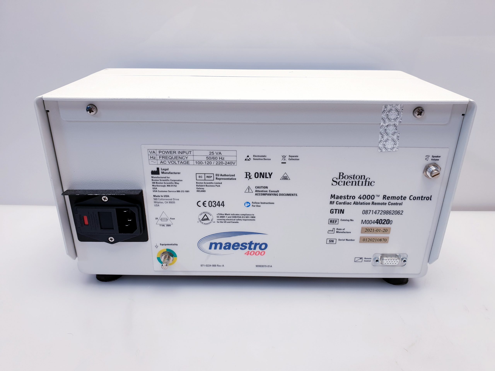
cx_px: 248
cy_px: 186
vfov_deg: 53.1
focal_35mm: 26
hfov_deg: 67.3
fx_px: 372
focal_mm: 4.3
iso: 50
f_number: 2.4
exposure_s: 1/50
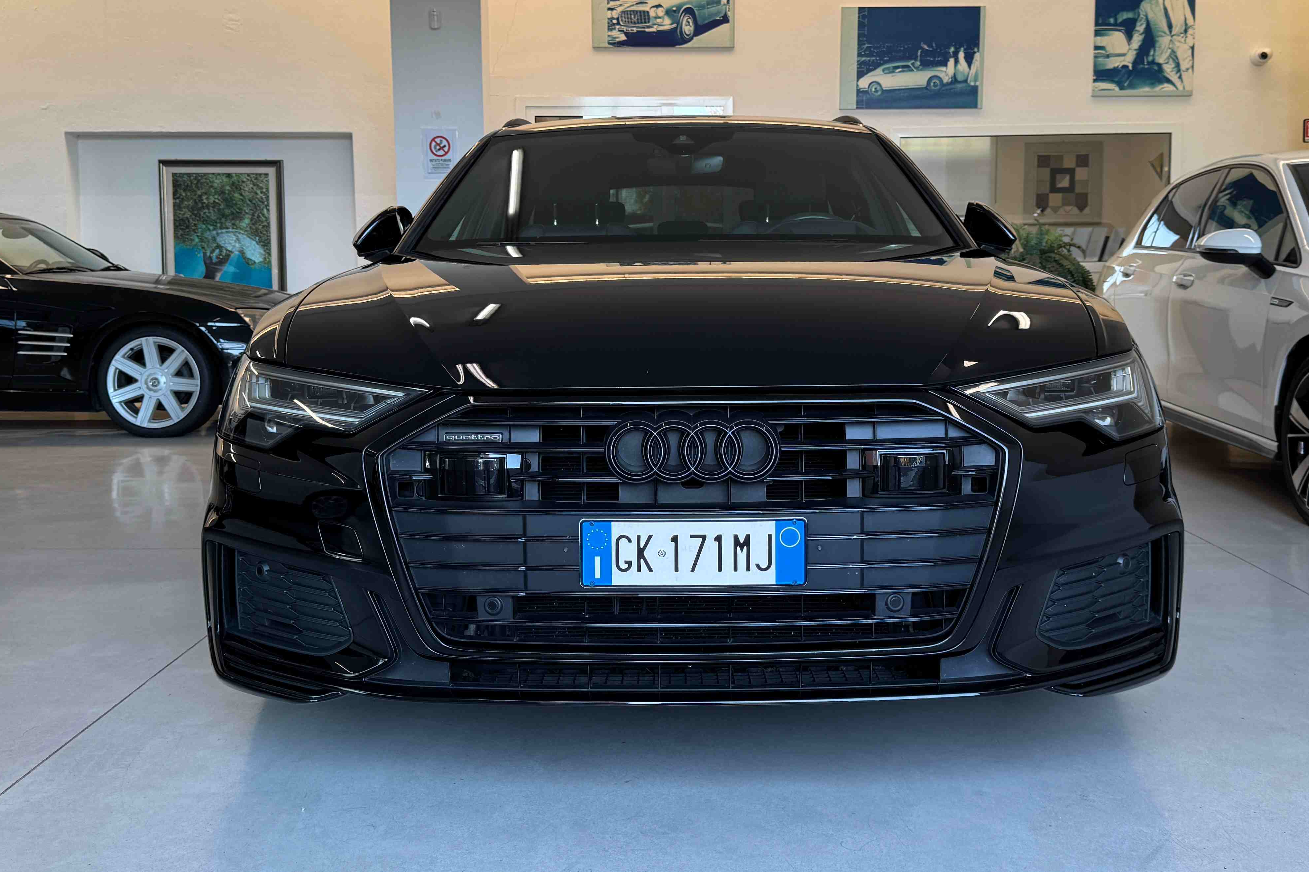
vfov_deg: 36.8
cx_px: 676
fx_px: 1309
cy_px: 379
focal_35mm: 36
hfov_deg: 53.1
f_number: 1.78
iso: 64
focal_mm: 6.76
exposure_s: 1/121
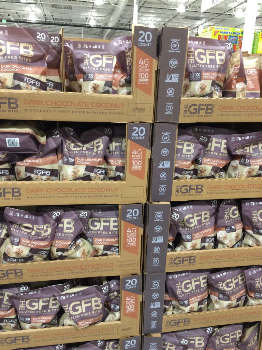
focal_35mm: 29
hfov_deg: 48.2
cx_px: 131
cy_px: 175
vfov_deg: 61.7
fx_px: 293
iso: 200
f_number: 2.2
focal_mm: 4.15
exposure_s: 1/30
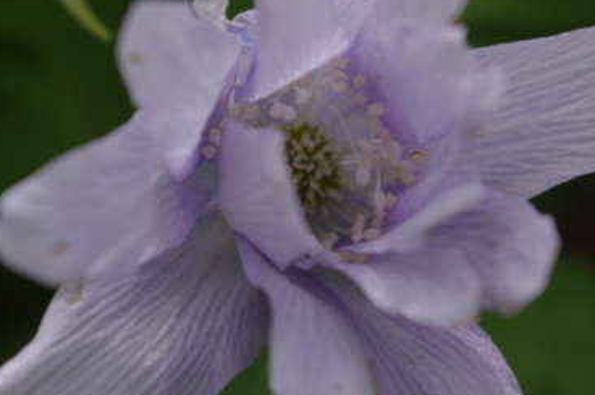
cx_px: 338
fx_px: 2293
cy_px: 176
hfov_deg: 14.8
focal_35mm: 139
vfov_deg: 9.8
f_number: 7.1
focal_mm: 42.5
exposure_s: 1/320
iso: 200
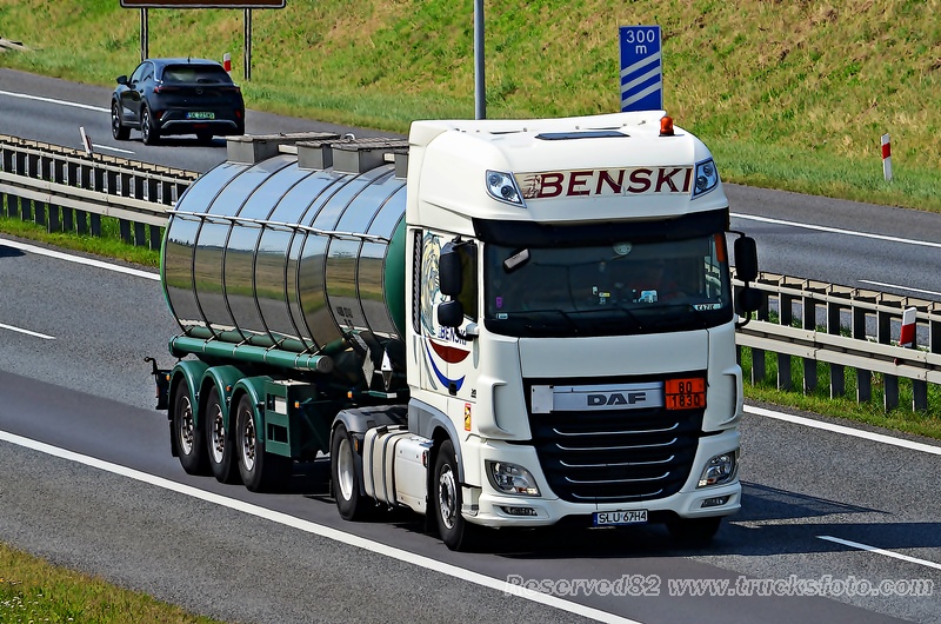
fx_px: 8609
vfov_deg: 4.1
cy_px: 312
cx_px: 470
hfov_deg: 6.3
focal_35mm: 330
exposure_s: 1/800
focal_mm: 220
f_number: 8
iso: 200
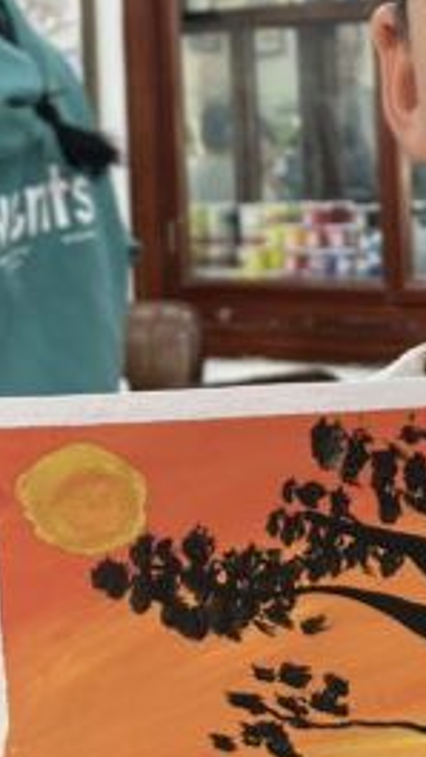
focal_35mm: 107
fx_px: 2149
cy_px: 234
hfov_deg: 10.9
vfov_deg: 19.9
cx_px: 652
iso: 80
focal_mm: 5.1
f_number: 1.6
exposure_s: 1/100
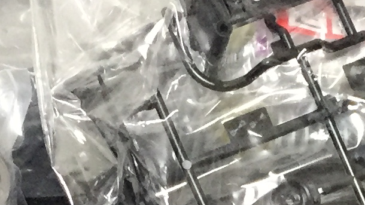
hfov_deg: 12.6
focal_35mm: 169
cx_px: 354
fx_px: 1635
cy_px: 610
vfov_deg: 6.6
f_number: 2.2
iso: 160
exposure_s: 1/30
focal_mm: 4.15
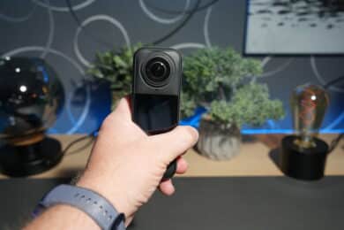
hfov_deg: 55.8
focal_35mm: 34
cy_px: 115
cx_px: 172
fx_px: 325
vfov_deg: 38.9
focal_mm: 34
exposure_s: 1/40
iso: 800
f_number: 5.6
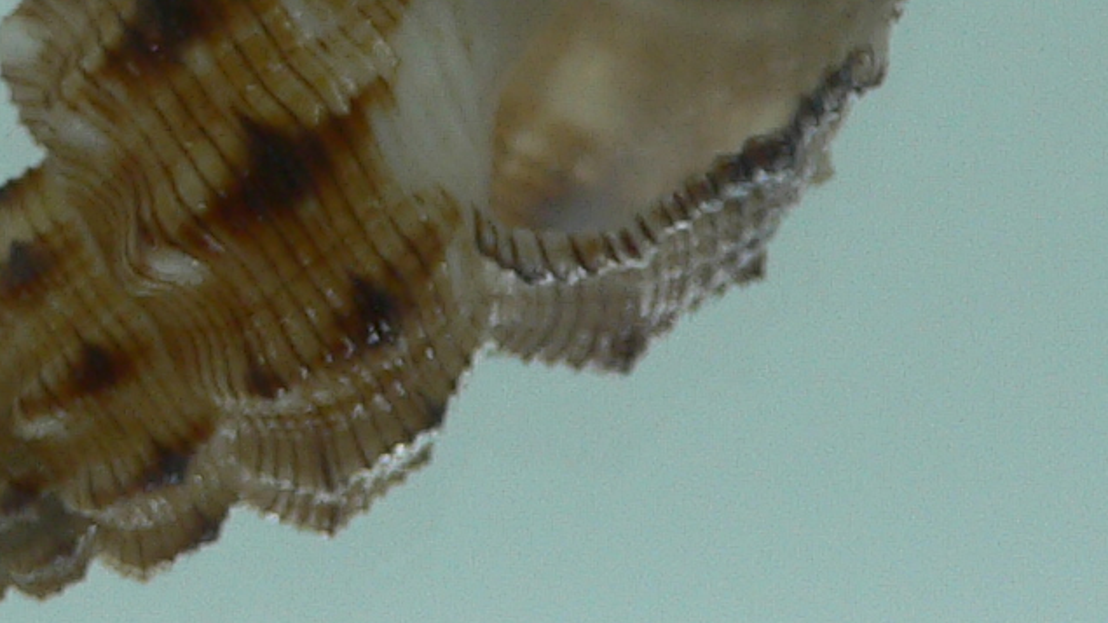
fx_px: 3554
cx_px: 417
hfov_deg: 17.7
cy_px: -382
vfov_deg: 9.7
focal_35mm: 121
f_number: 2.8
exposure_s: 1/60
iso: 80
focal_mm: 4.6
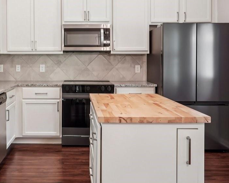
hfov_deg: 47.1
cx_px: 74
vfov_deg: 38.6
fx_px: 257
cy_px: 59
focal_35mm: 38
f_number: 8
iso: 500
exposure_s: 1/20
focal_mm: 14
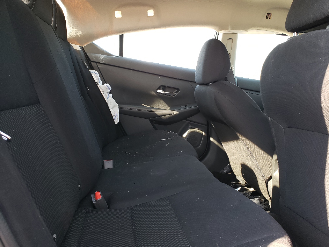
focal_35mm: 26
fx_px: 247
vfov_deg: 53.1
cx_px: 164
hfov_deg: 67.3
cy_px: 124
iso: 65
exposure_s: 1/50
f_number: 1.5
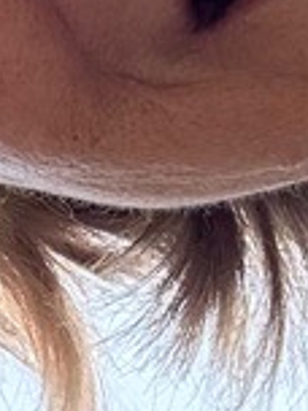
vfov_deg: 9.7
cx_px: -100
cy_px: 635
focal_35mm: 198
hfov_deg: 7.4
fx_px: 2349
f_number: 1.9
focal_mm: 2.69
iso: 25
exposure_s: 1/288
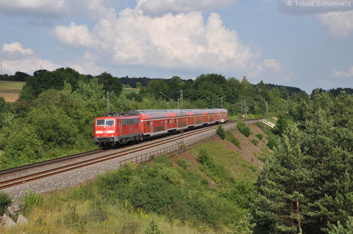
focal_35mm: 72
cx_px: 176
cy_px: 117
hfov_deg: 28.1
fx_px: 705
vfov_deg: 18.9
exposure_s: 1/500
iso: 200
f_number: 9
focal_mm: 48
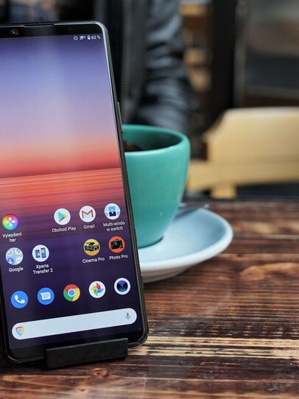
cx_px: 75
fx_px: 576
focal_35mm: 50
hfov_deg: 28.7
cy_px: 200
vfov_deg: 38.2
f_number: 4.5
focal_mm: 34
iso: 640
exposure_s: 1/200
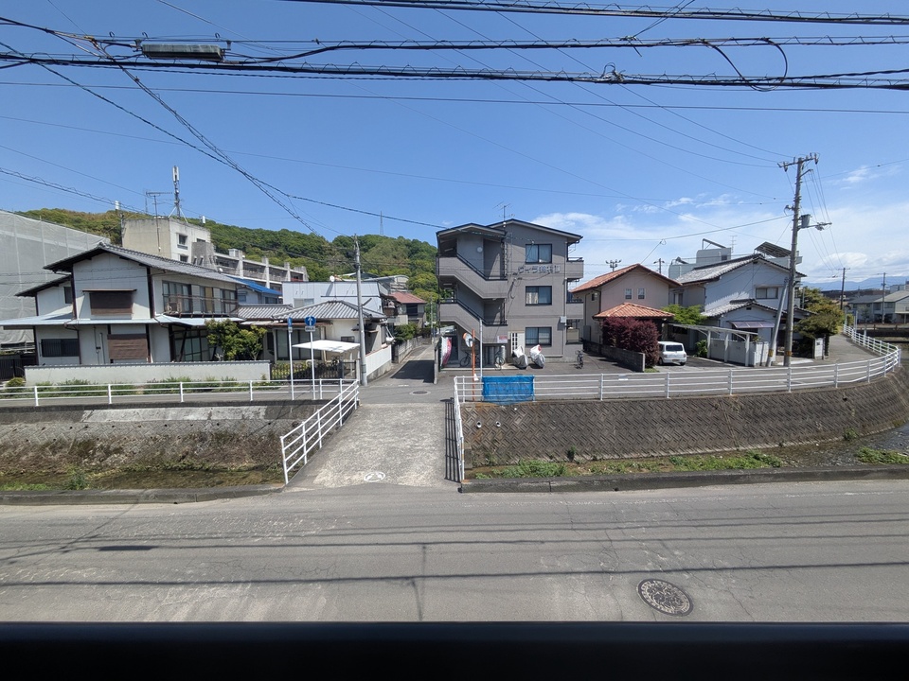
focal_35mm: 14
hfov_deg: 102.1
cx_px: 454
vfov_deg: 85.7
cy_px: 340
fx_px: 368
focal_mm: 1.83
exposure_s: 1/1689
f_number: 2.2
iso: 47
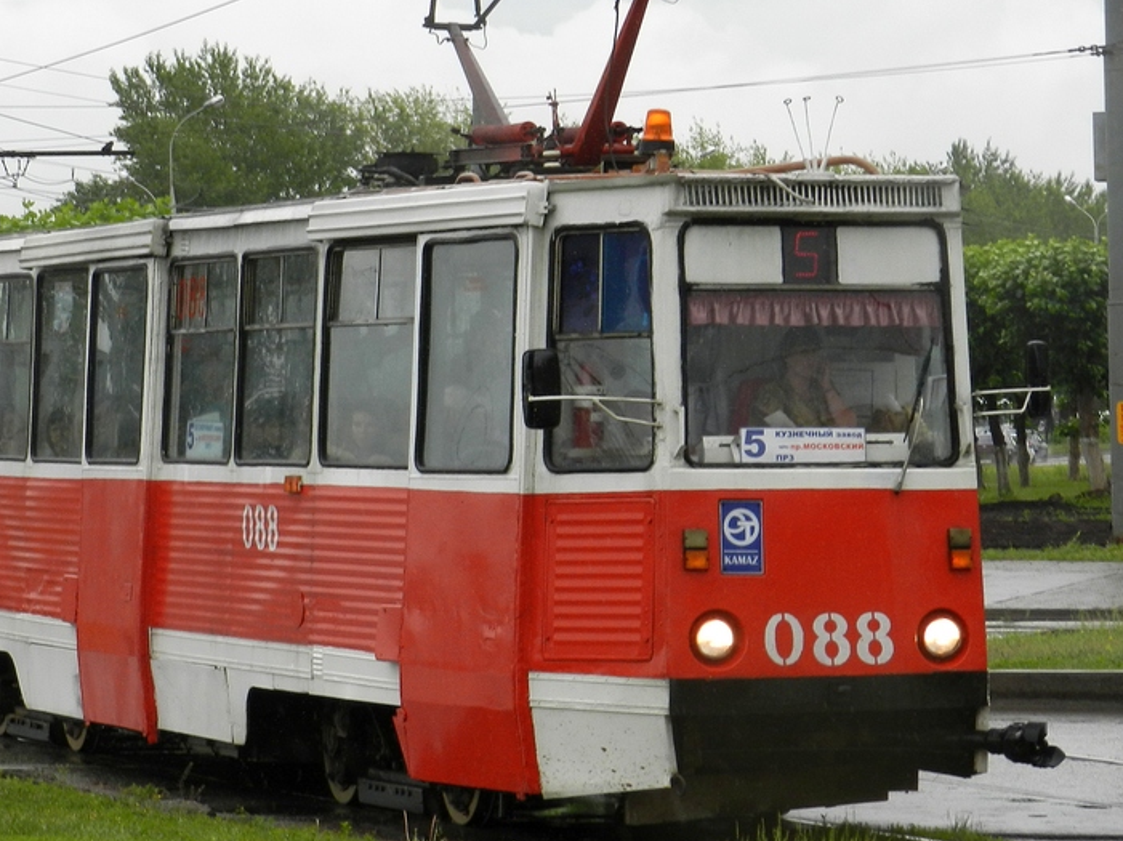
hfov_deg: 10.4
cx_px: 500
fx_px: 6161
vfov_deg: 7.8
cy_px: 285
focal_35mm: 190
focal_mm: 23.1
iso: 160
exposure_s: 1/320
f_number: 5
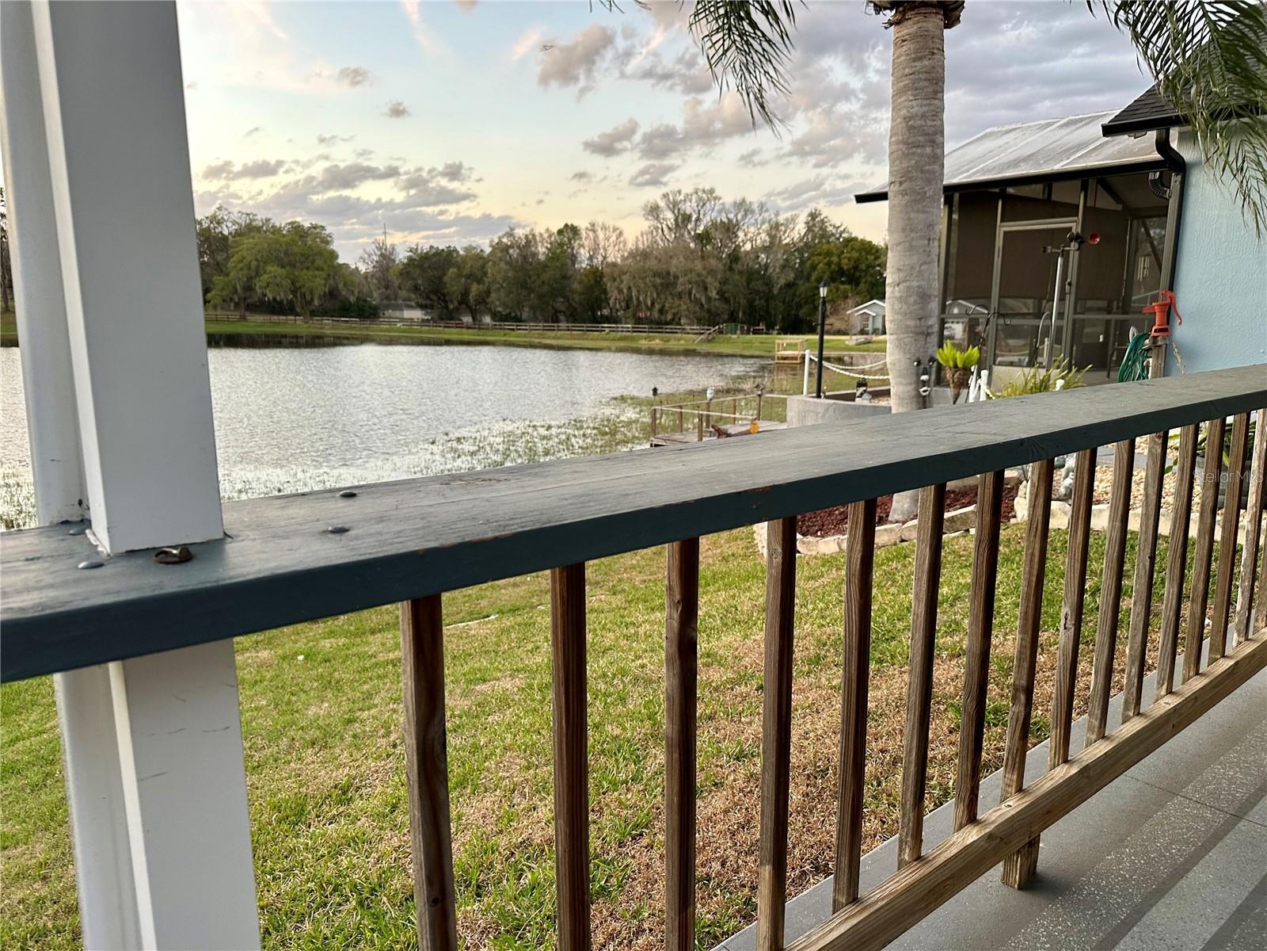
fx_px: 878
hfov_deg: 71.6
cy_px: 476
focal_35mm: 24
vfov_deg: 56.8
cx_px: 634
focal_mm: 6.86
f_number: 1.78
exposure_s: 1/60
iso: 125
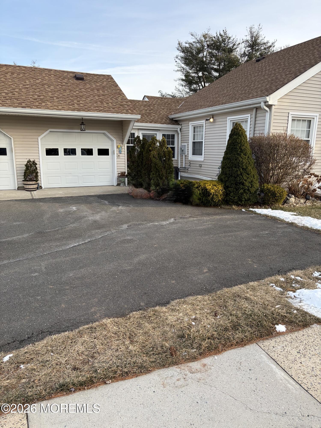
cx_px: 160
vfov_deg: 67.3
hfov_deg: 53.1
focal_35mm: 26
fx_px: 321
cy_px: 214
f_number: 1.6
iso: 50
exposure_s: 1/756
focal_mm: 5.96
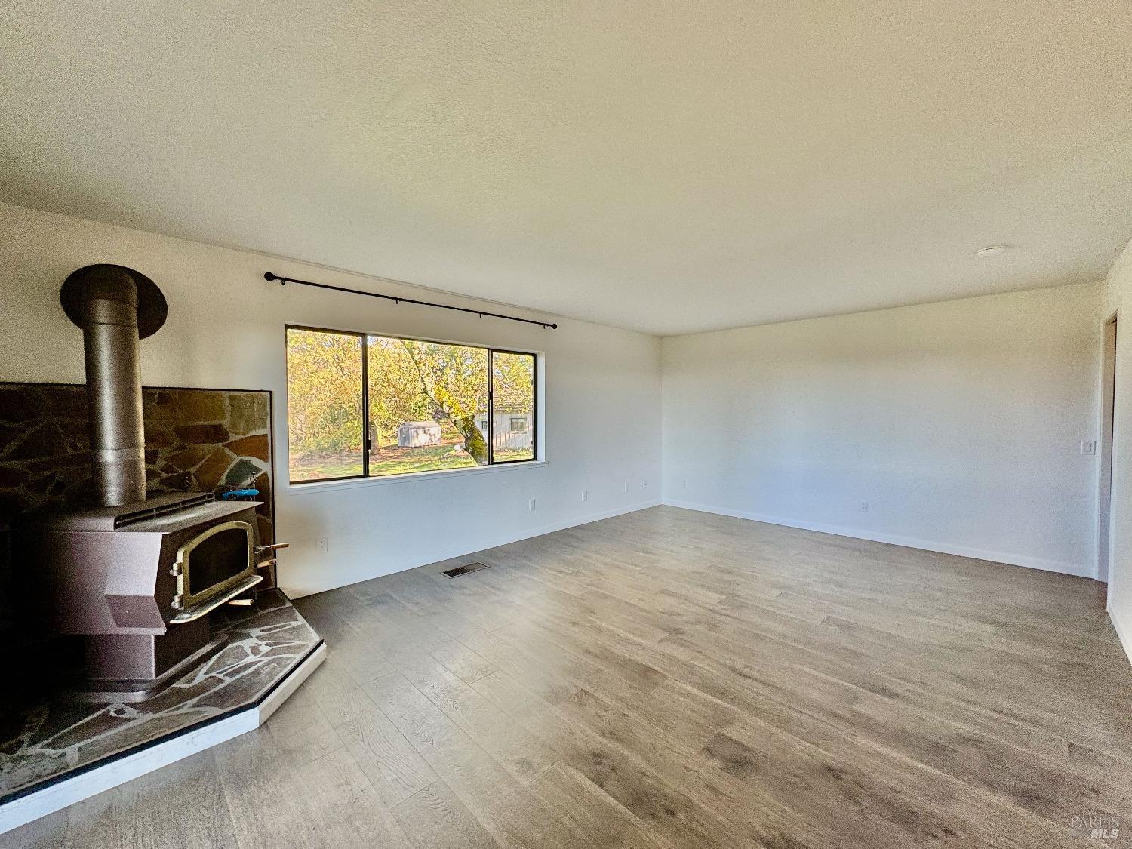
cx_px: 566
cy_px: 424
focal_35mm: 14
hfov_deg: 102.1
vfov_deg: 85.7
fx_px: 458
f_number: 2.2
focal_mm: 2.22
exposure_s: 1/99
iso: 100
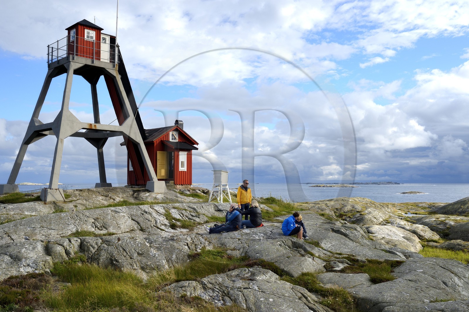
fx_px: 456
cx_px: 234
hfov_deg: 54.5
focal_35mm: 35
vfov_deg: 37.8
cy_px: 156
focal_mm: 35
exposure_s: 1/250
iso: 200
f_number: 13
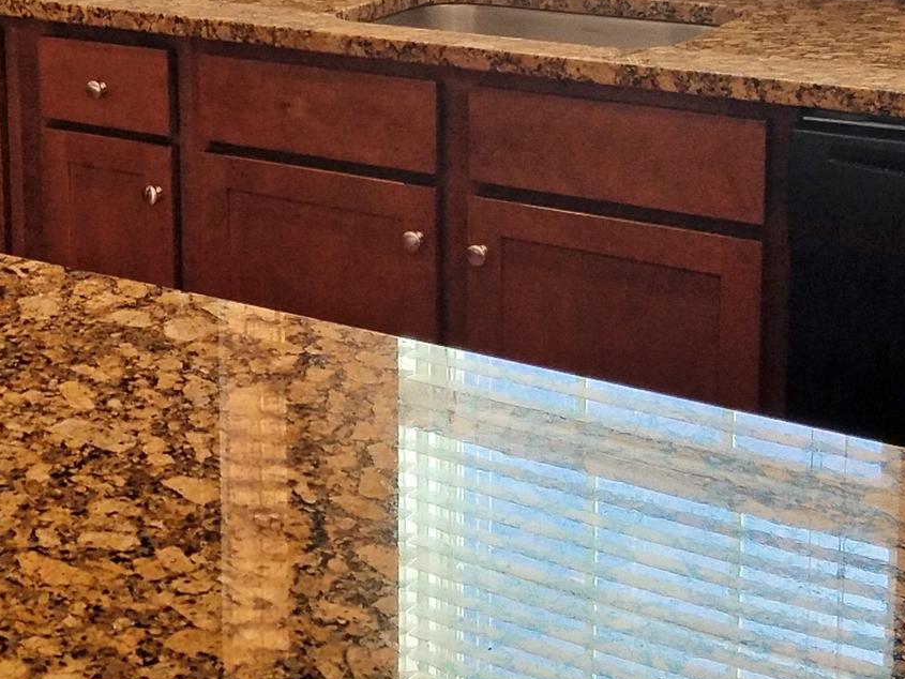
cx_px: 291
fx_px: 1647
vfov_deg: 22.6
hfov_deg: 30.5
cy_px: 41
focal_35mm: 63
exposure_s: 1/164
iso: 50
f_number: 1.7
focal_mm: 4.2
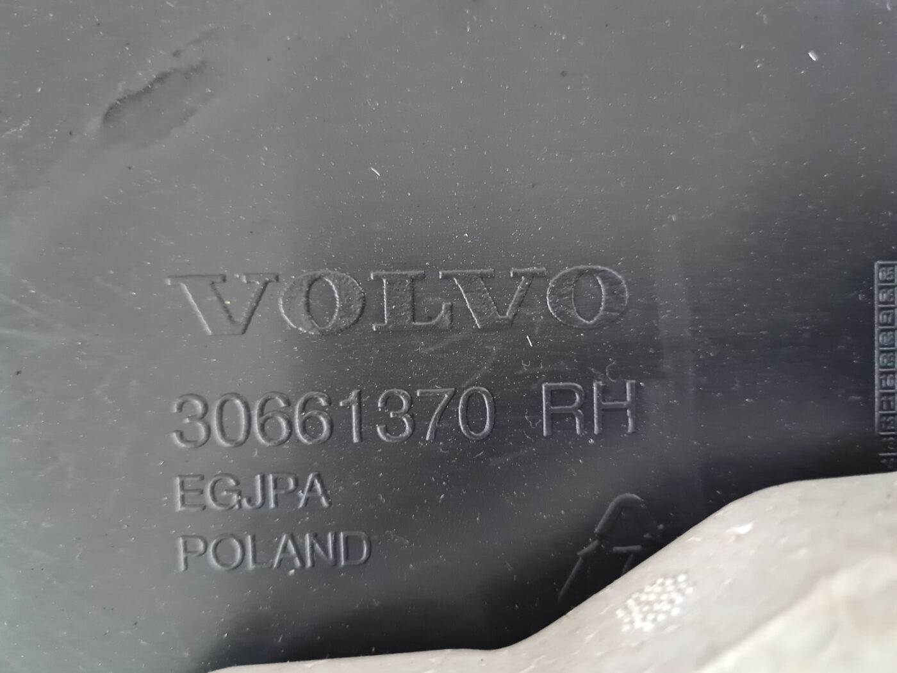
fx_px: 674
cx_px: 448
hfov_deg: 67.3
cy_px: 336
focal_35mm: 26
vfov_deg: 53.1
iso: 1250
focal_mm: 5.4
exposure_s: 1/25
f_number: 1.8
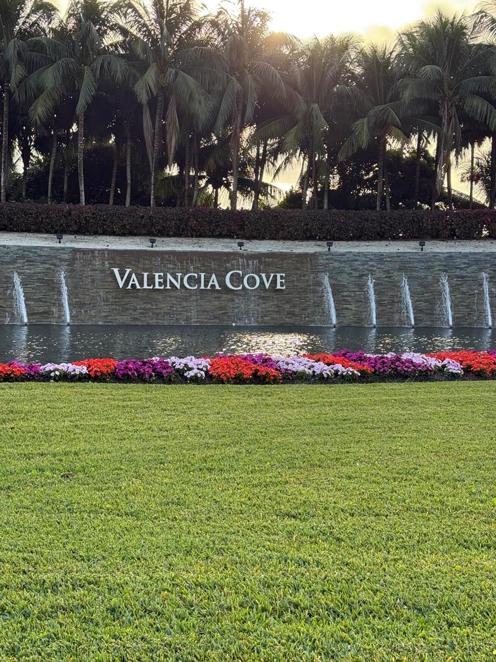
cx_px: 227
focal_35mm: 55
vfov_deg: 34.9
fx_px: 1051
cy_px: 363
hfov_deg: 26.5
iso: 100
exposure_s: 1/726
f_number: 1.78
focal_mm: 6.76
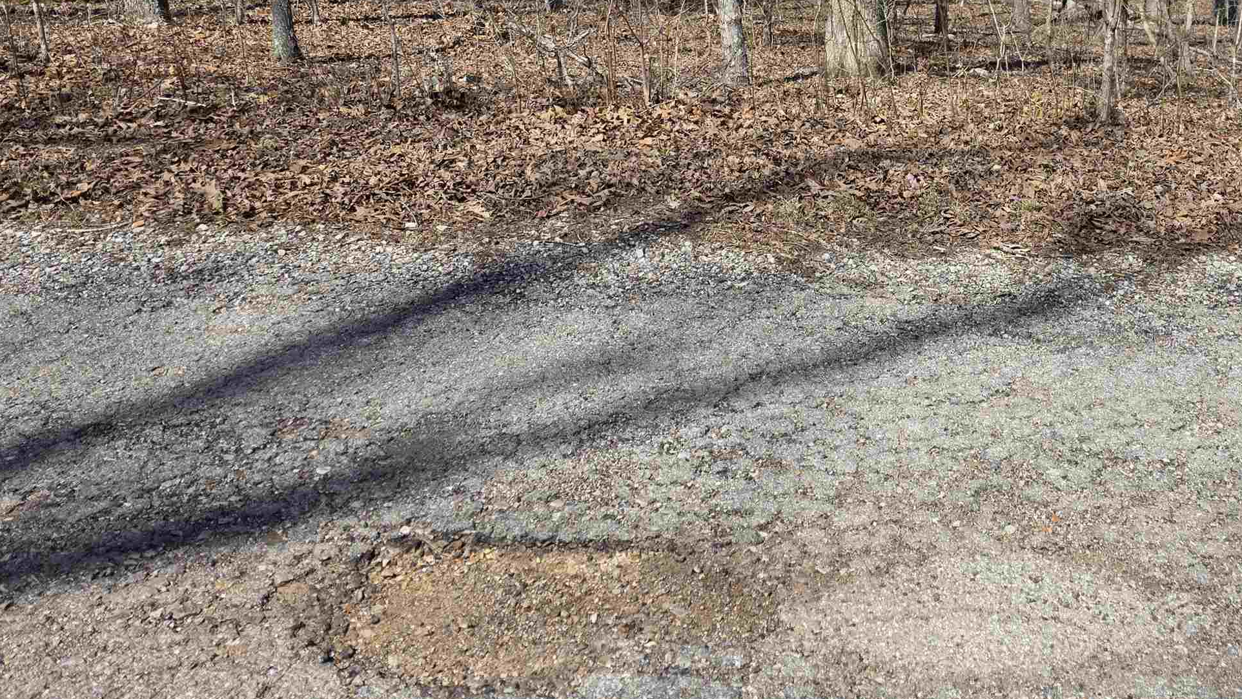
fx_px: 1317
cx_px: 928
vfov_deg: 28.3
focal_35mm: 40
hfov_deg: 48.6
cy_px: 36
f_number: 1.7
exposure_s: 1/4057
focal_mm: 6.3
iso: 80
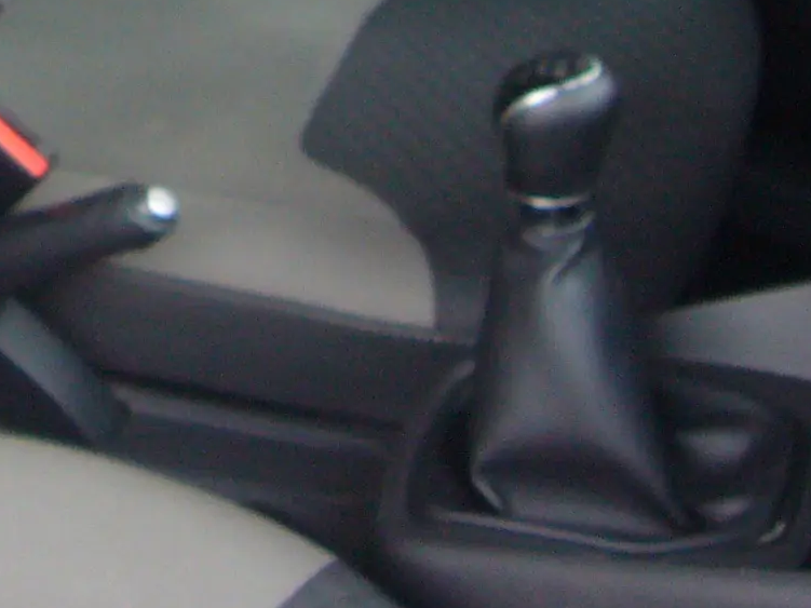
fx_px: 2460
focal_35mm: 105
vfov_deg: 13.2
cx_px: -238
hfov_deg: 17.6
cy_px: -357
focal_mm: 4.6
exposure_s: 1/15
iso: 160
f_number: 2.8
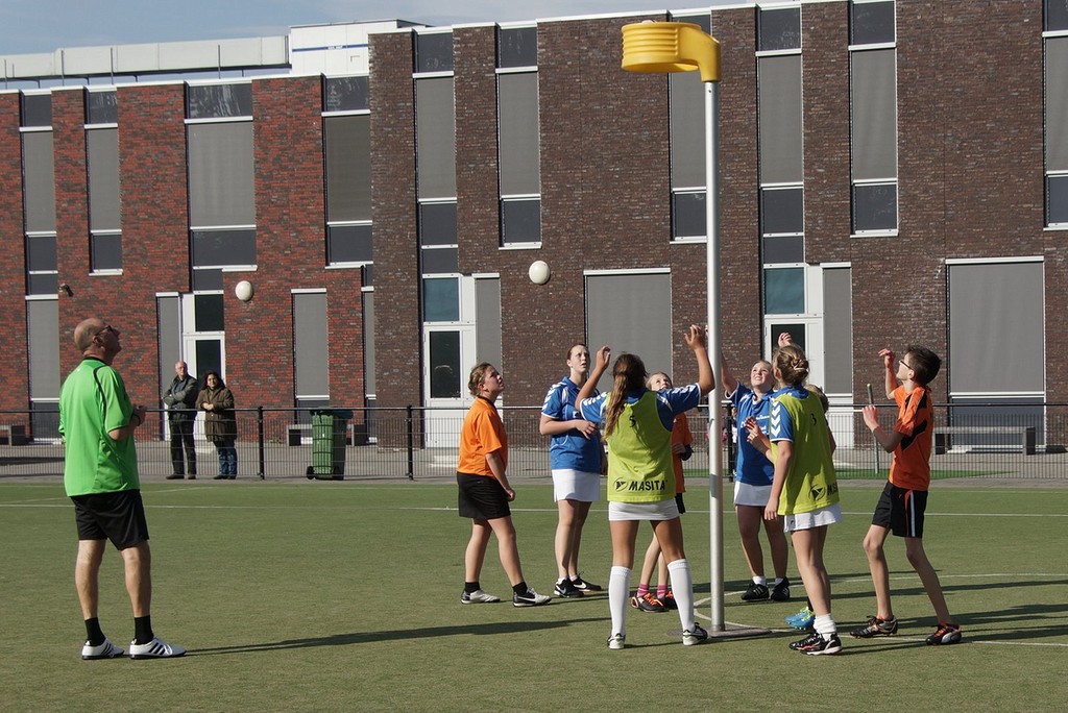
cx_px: 534
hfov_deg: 37.8
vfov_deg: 25.8
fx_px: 1558
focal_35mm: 52
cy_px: 356
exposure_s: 1/640
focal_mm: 35
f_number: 6.3
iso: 100
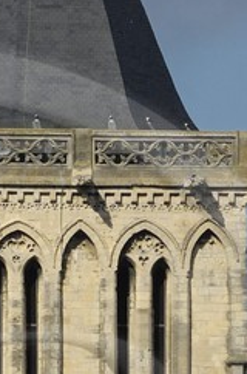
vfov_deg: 1.0
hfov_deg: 0.7
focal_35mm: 1987
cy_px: 524
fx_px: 20566
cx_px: -93
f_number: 6.3
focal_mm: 200
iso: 100
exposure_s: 1/500
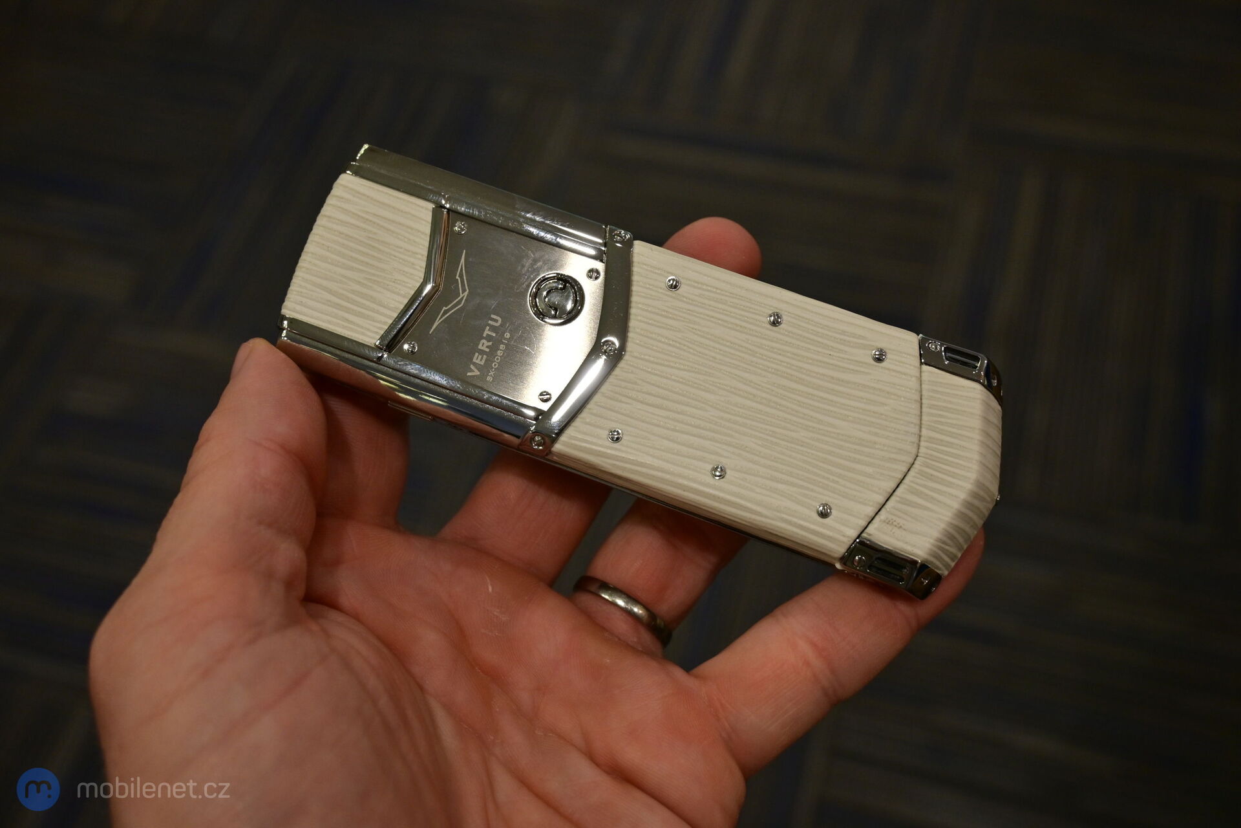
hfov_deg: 49.6
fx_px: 1344
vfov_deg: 34.2
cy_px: 414
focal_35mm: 39
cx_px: 620
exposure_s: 1/125
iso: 400
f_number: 5.6
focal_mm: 26
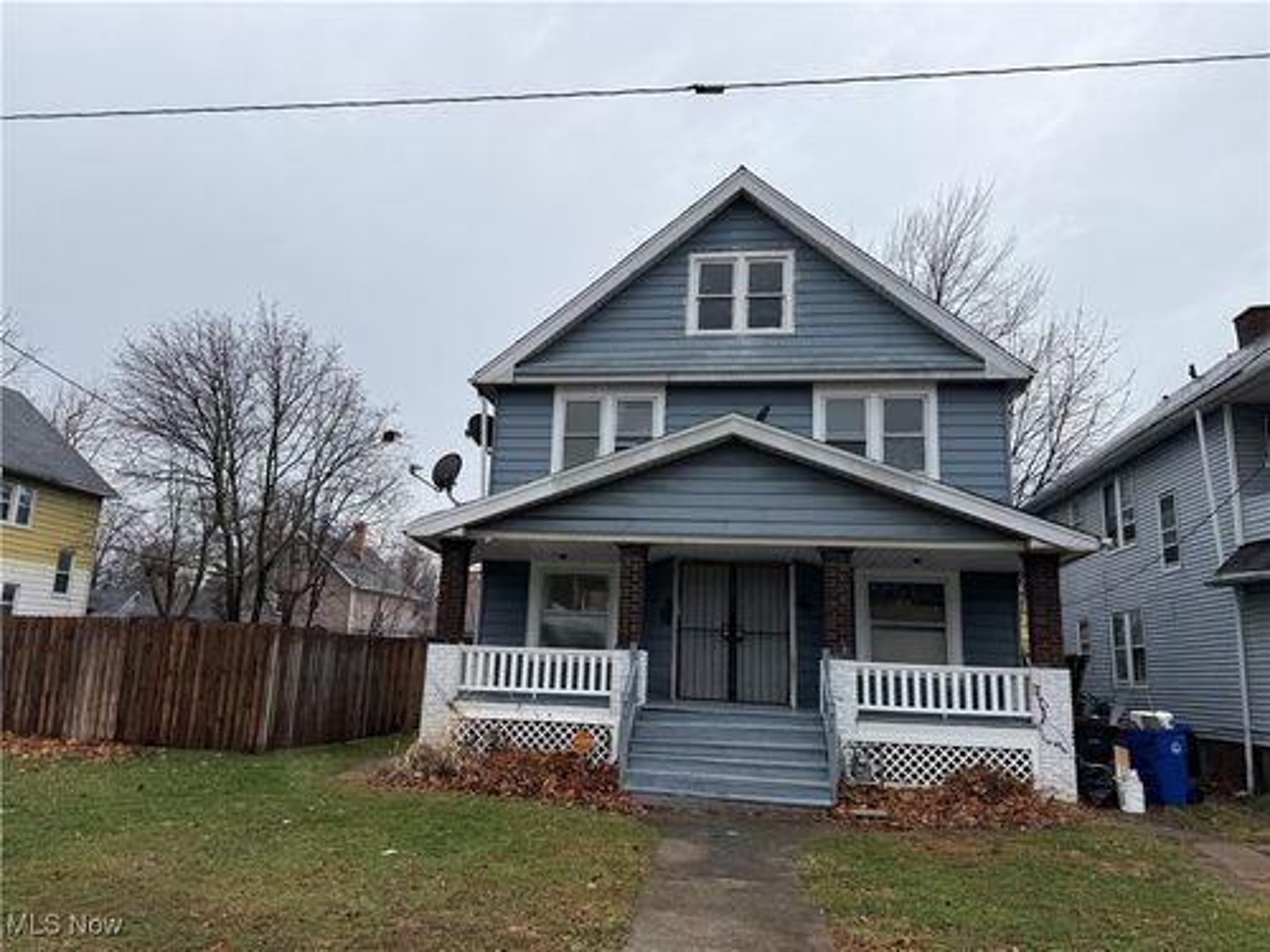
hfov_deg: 71.6
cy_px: 476
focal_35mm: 24
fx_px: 881
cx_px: 635
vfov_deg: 56.8
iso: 80
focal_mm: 6.76
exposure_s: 1/909
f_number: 1.78
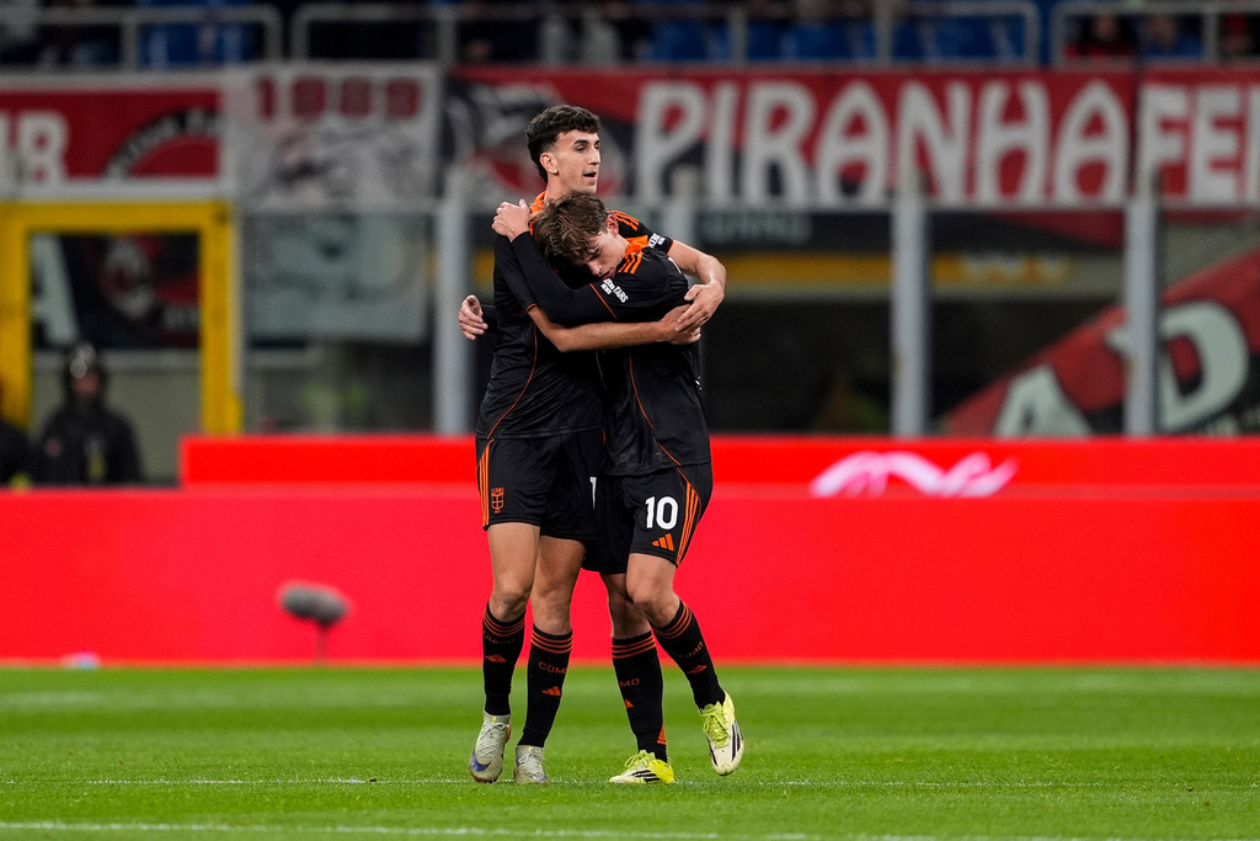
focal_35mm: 400
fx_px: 14001
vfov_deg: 3.4
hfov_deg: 5.2
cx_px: 630
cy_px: 420
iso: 1600
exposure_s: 1/1250
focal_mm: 400
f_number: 2.8
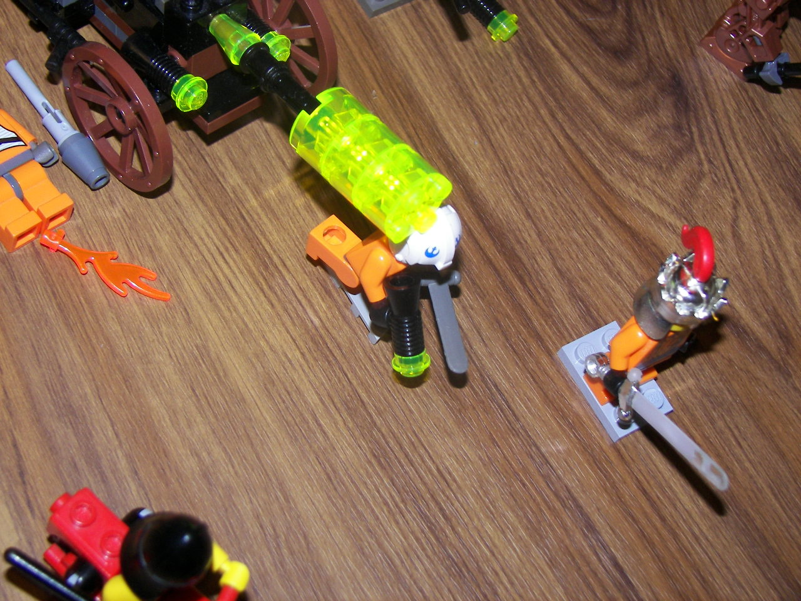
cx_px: 400
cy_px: 300
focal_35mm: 77
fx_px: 1782
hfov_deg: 25.3
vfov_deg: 19.1
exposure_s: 1/40
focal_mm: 12.7
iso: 100
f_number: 2.8
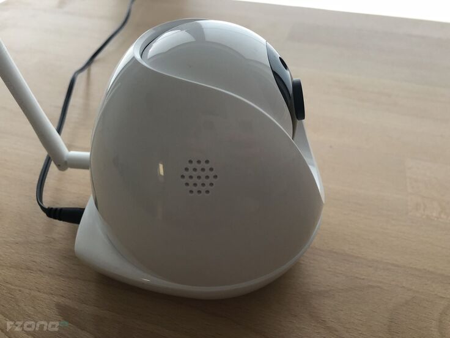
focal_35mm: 28
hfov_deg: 63.4
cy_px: 169
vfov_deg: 49.7
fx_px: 364
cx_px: 225
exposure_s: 1/17
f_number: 1.8
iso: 50
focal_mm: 4
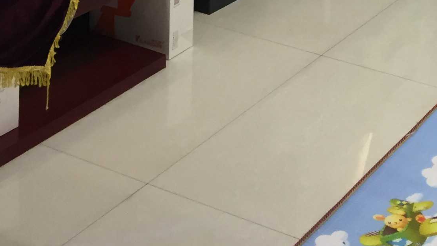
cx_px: 399
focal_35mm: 93
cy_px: -325
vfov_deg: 11.1
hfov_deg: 22.3
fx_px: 1078
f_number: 2.2
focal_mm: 4.15
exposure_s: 1/33
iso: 100
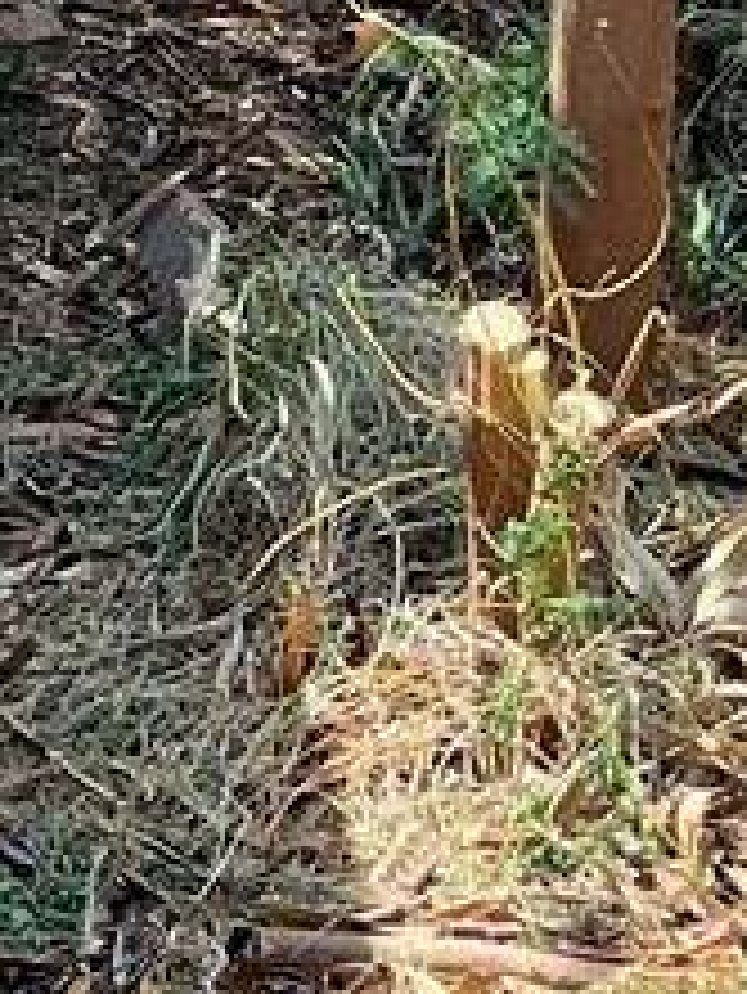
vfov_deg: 10.5
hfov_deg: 7.8
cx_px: -184
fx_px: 5404
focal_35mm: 188
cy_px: 94
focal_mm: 5.1
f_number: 1.6
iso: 50
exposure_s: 1/407
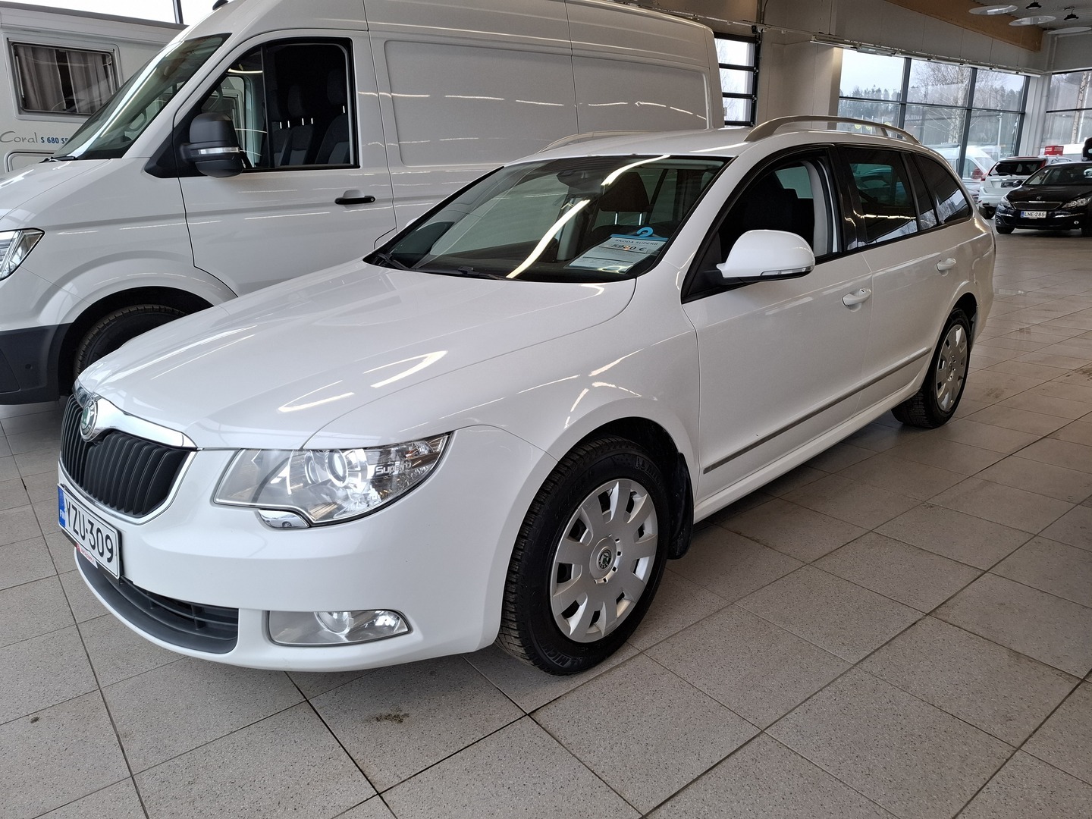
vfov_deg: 58.9
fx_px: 726
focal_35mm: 23
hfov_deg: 73.9
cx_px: 546
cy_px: 410
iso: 50
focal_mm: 5.54
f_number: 1.8
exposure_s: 1/166
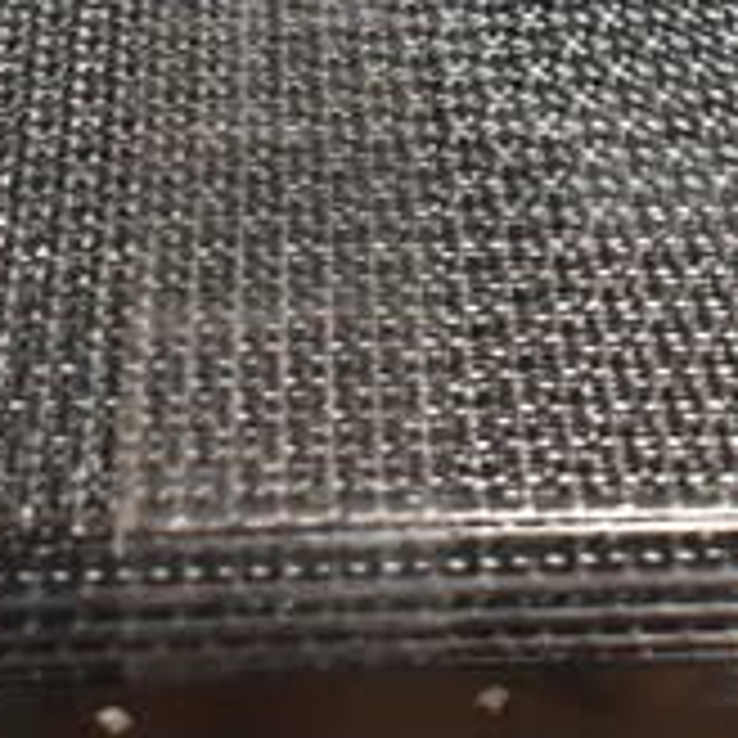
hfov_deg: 17.4
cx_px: 513
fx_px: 2402
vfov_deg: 17.1
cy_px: 4
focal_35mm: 100
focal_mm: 21
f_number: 3.8
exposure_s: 1/125
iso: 2800
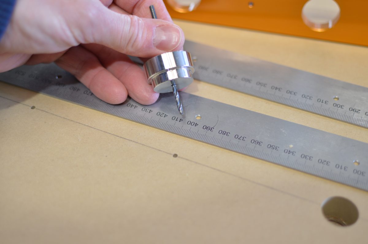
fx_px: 536
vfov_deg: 25.7
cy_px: 122
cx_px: 184
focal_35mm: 52
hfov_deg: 37.9
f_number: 1.8
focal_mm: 35
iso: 200
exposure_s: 1/200
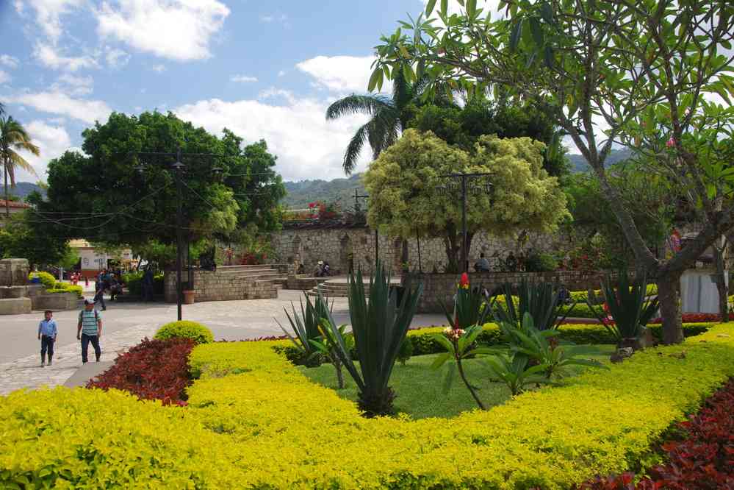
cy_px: 245
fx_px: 765
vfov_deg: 35.5
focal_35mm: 38
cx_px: 367
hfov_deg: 51.3
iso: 200
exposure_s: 1/60
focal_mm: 25
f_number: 11
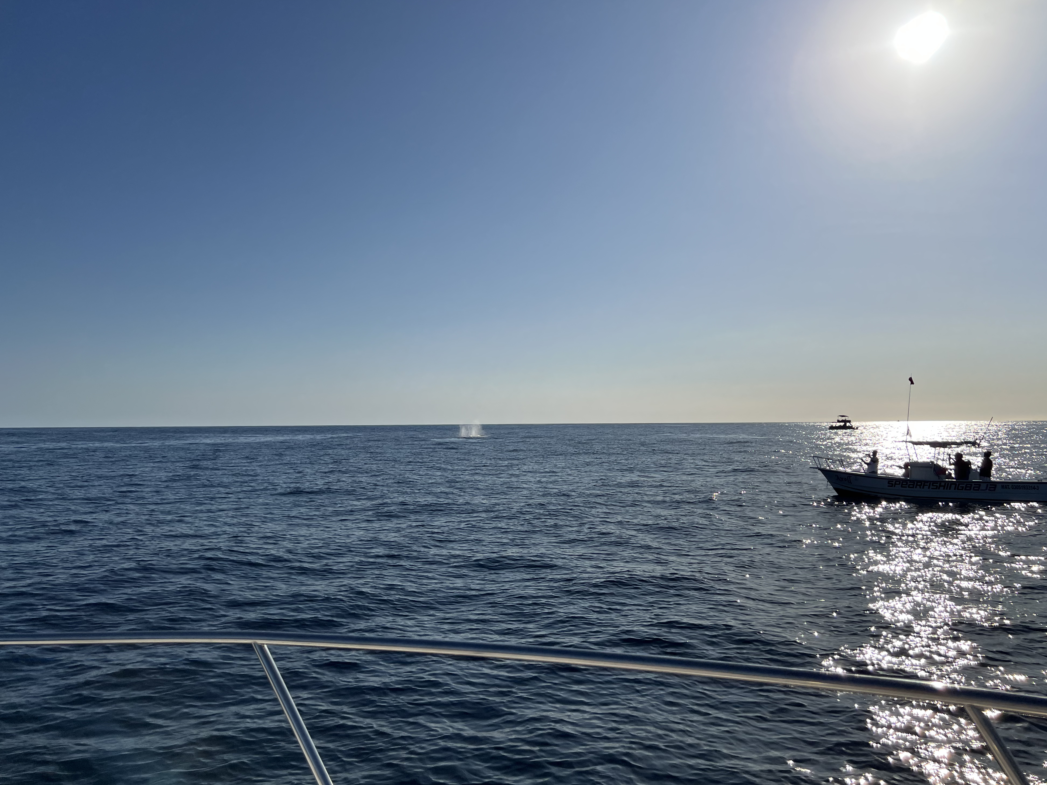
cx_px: 535
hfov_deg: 65.3
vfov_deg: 51.3
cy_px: 404
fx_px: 817
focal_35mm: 27
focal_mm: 5.7
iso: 40
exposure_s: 1/16393
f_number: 1.5
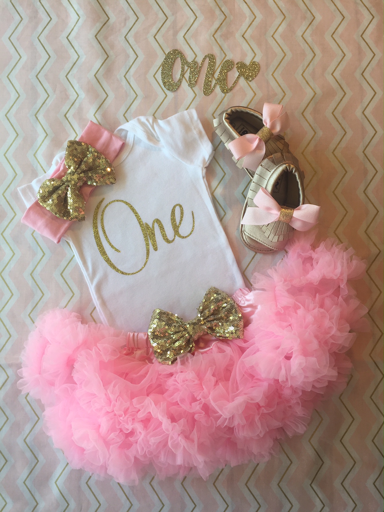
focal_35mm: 29
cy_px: 256
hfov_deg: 48.2
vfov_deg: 61.7
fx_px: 429
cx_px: 192
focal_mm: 4.15
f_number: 2.2
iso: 32
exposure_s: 1/60
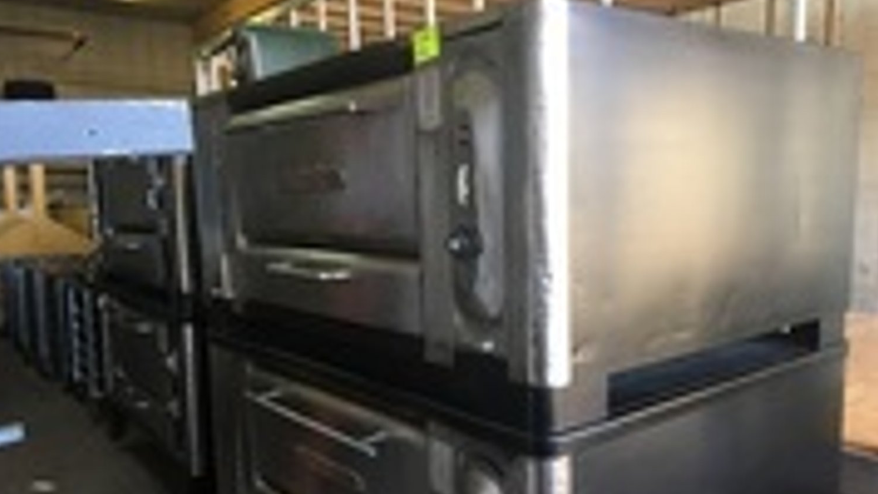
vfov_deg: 36.4
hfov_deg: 61.0
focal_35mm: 32
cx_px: 439
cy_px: 310
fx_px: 745
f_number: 2.2
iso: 50
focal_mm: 4.15
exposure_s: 1/30
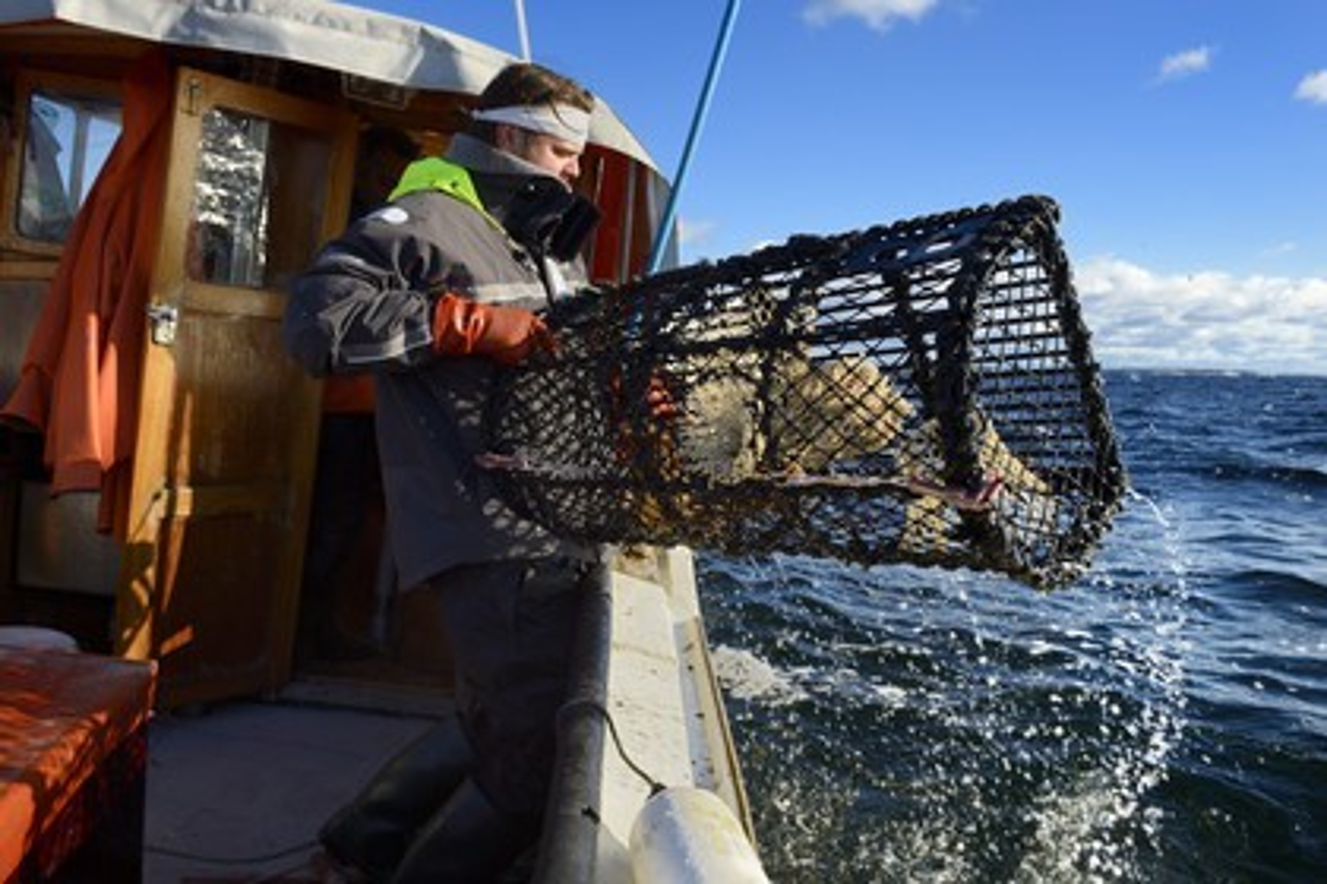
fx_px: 885
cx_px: 664
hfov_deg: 73.7
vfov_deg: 53.1
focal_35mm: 24
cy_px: 442
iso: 400
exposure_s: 1/400
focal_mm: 24
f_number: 10
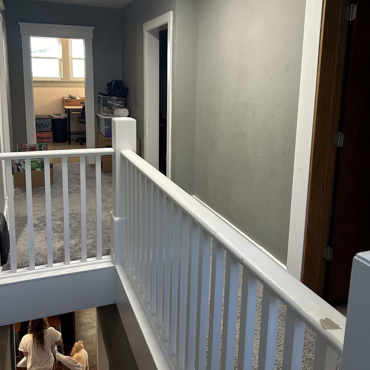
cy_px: 138
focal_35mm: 31
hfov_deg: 52.5
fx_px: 375
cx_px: 185
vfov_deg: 52.0
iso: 125
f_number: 1.5
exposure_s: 1/120
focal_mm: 5.7
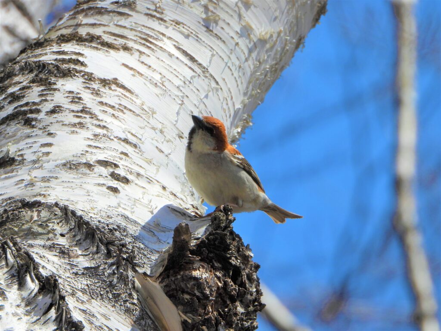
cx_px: 220
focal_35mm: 1100
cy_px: 166
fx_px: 14014
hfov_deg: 1.8
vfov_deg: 1.4
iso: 100
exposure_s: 1/800
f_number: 5.6
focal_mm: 198
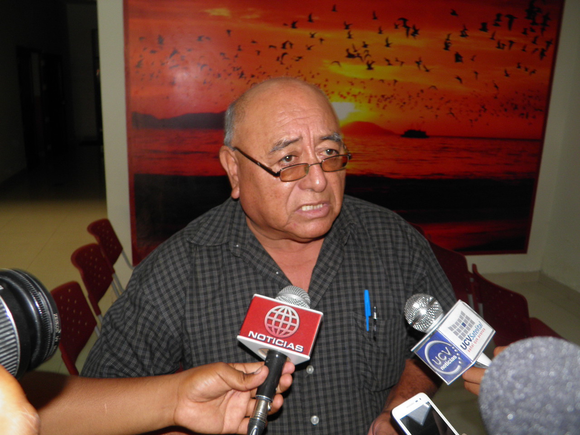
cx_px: 290
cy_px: 218
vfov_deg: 46.8
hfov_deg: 60.0
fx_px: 503
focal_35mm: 30
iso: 100
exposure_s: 1/40
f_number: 3
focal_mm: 5.5
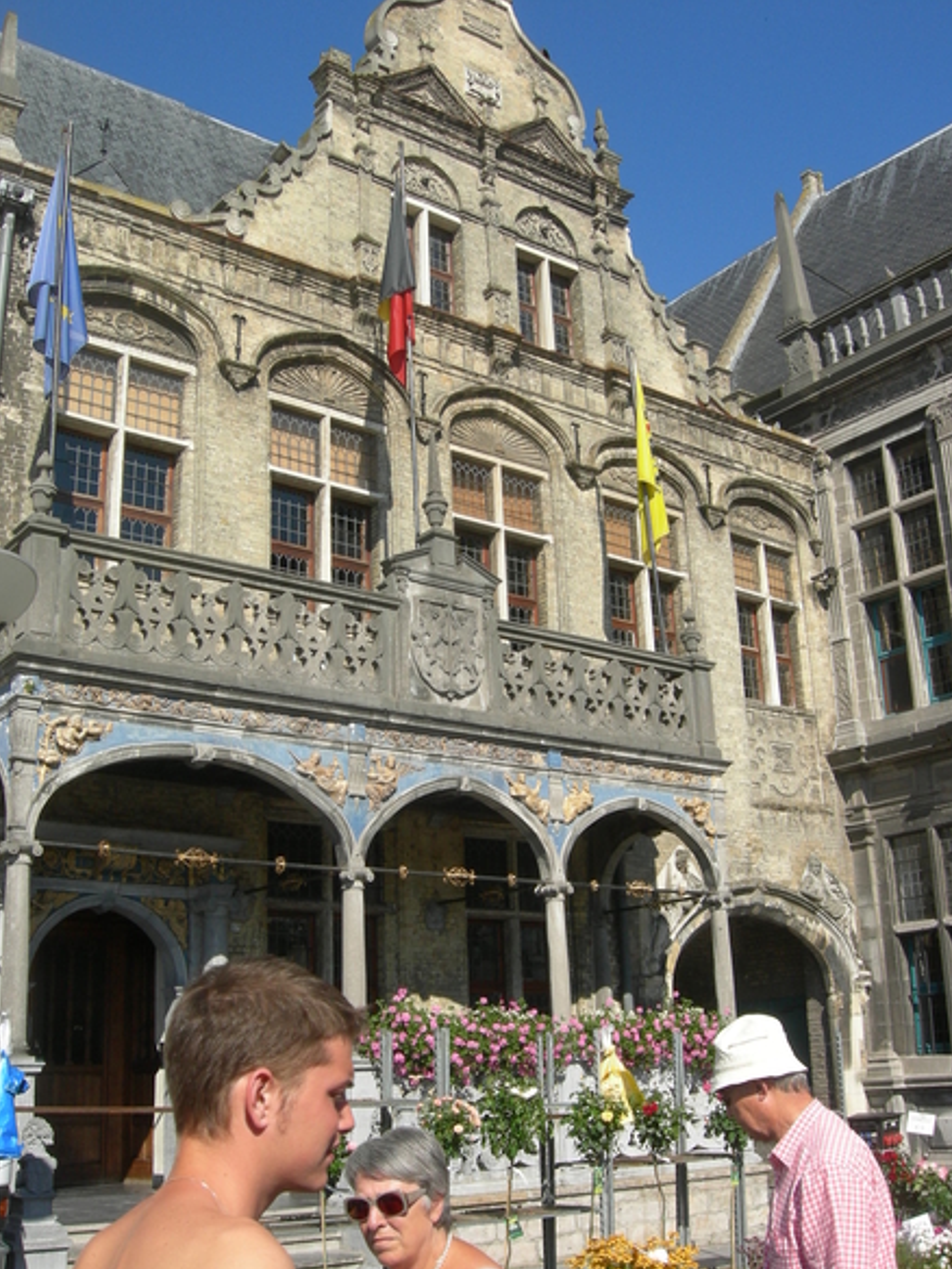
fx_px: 1357
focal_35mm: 37
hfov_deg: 38.7
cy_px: 641
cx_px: 483
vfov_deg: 50.1
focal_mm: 7.5
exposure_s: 1/252
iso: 64
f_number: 6
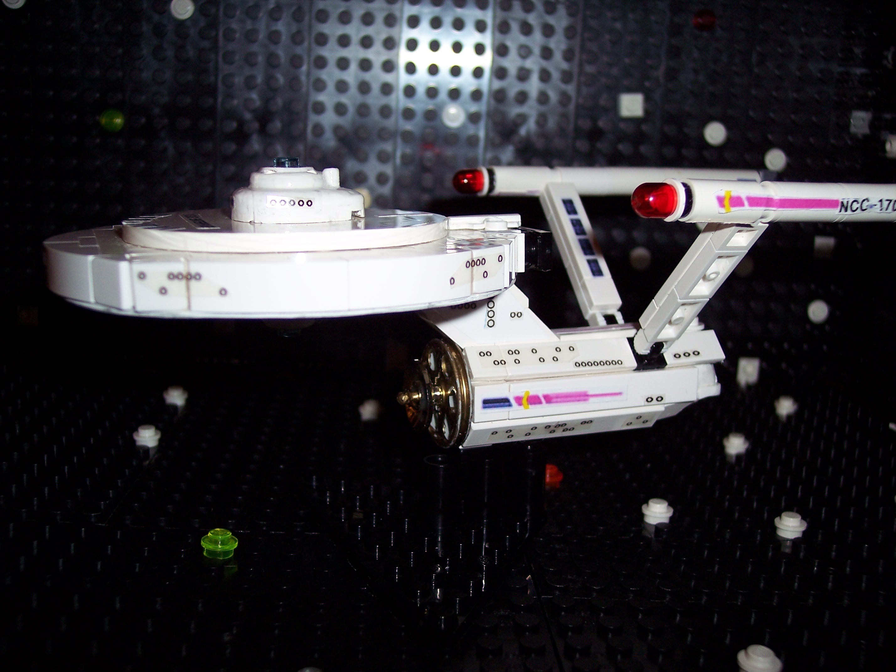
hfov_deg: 47.9
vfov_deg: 36.8
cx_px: 448
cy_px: 336
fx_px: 1009
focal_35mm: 39
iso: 100
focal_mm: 8
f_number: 2.8
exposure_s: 1/60
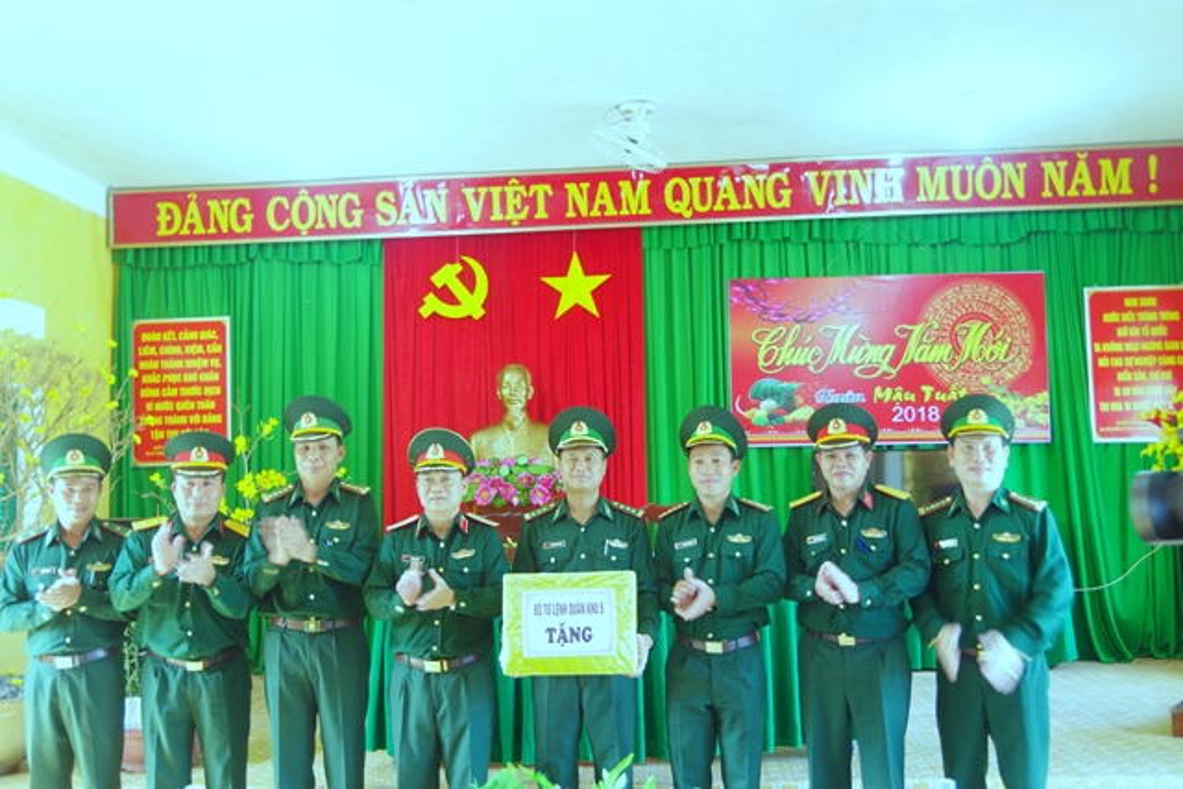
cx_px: 592
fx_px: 1183
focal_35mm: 36
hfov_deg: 53.1
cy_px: 394
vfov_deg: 36.9
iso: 400
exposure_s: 1/15
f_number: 4
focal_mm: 24
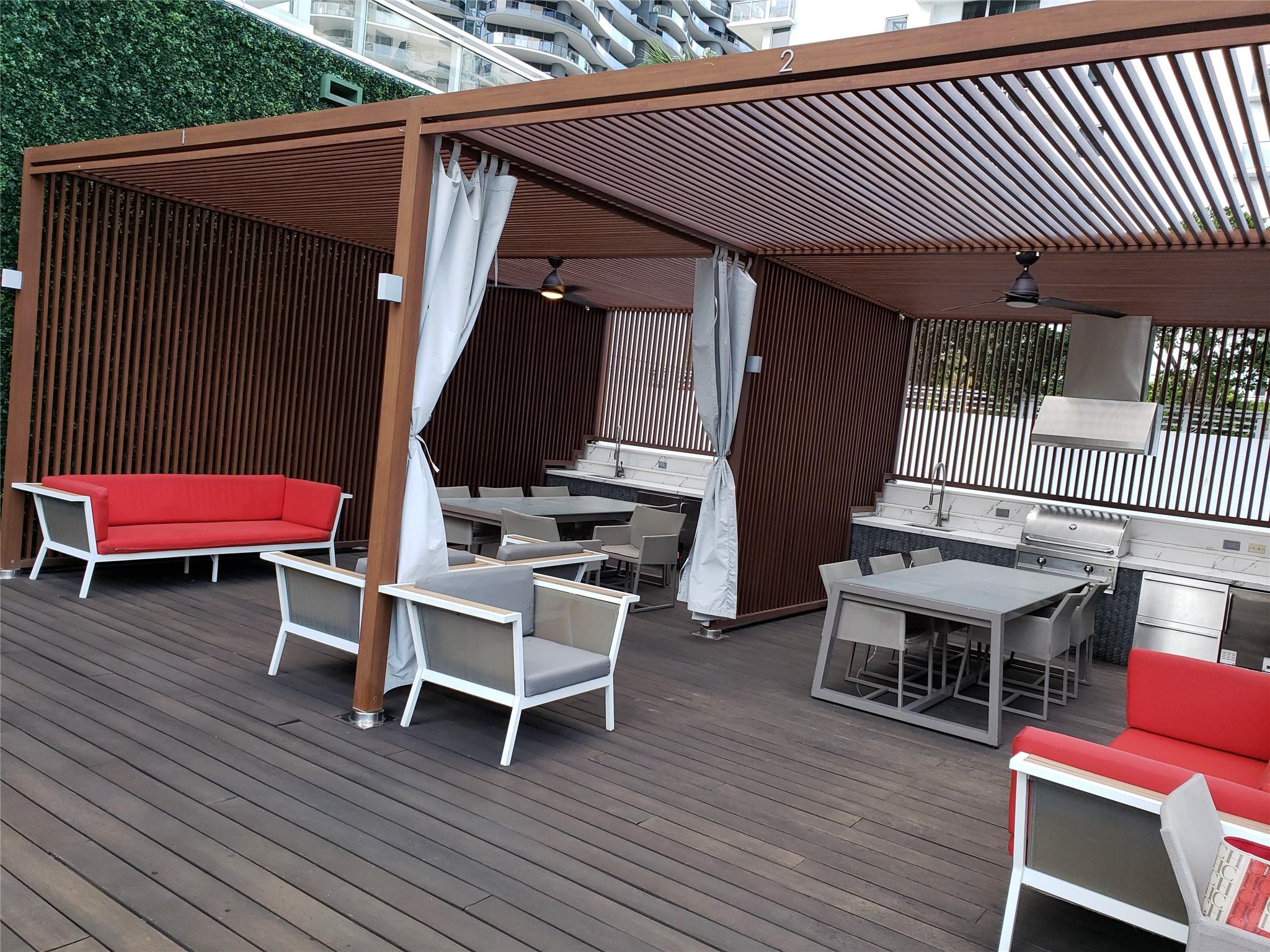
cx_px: 635
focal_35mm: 26
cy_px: 476
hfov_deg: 67.3
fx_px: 954
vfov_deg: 53.1
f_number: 2.4
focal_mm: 4.3
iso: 100
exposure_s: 1/60
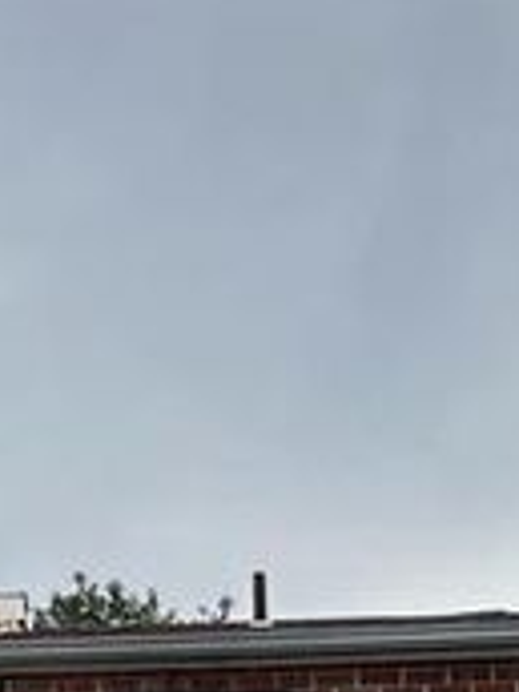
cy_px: 1185
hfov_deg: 14.6
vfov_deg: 16.7
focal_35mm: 101
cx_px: 326
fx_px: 2019
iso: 50
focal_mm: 5.1
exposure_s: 1/3049
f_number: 1.6
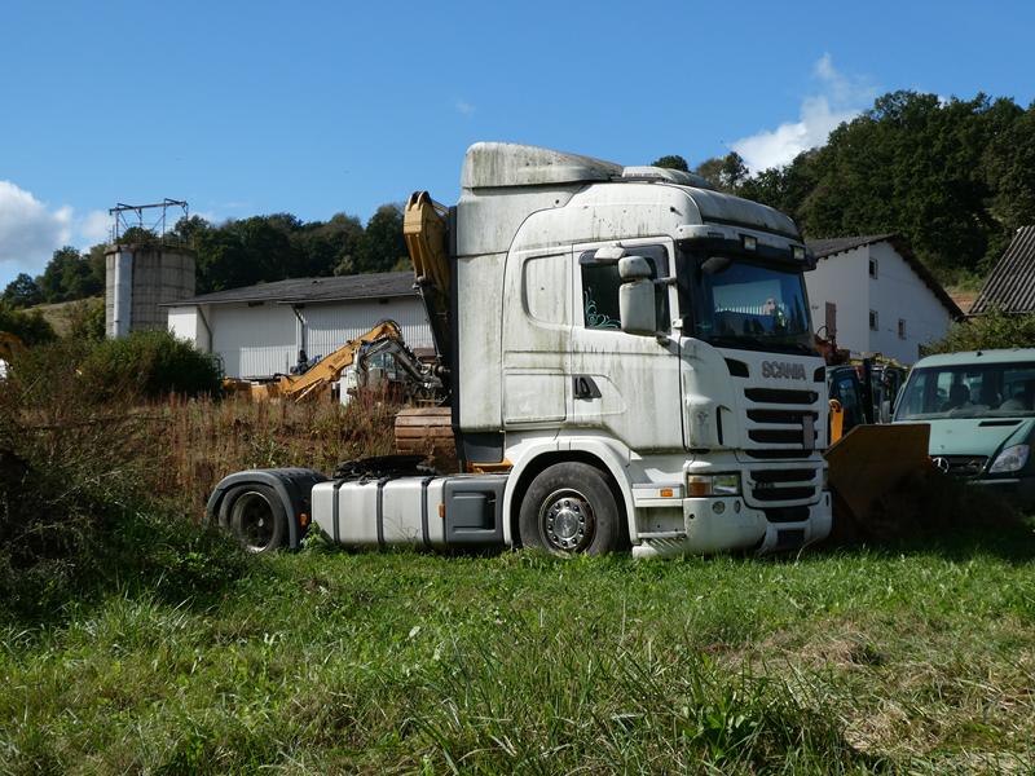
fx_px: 1615
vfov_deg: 27.0
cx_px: 518
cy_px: 388
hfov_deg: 35.5
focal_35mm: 54
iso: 80
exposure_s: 1/800
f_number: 4.1
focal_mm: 9.6
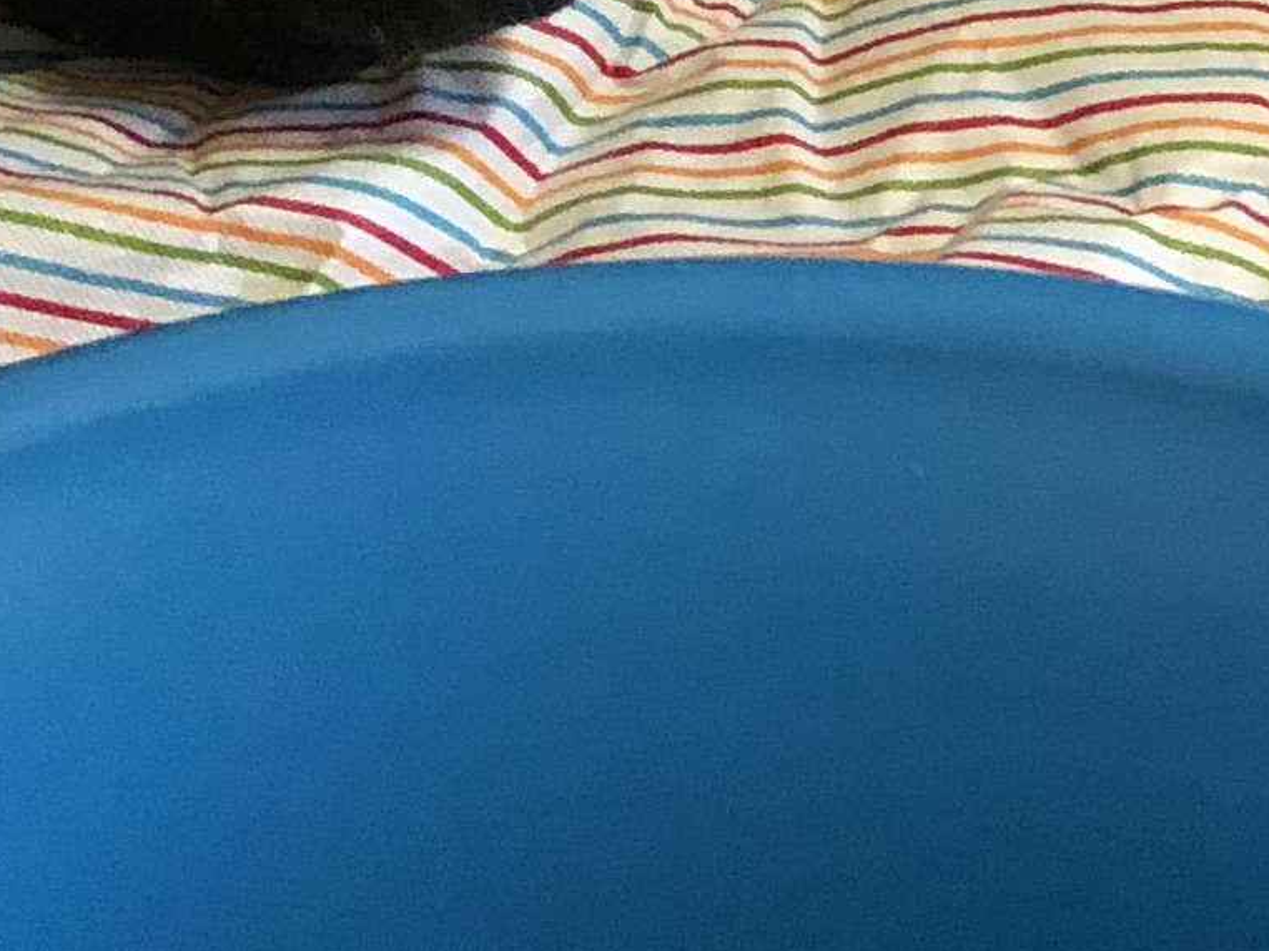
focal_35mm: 148
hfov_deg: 13.0
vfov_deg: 8.8
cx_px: 1578
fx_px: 5425
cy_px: -1555
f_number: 1.8
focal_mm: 3.99
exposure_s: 1/5
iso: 80
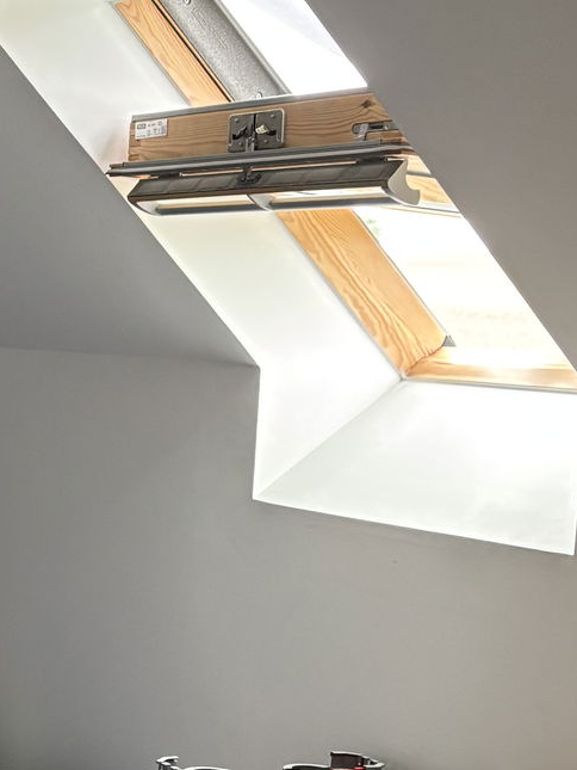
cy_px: 528
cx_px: -241
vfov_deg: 22.6
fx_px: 1911
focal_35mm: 86
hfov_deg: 16.0
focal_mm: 5.96
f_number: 1.6
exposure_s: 1/60
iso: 500
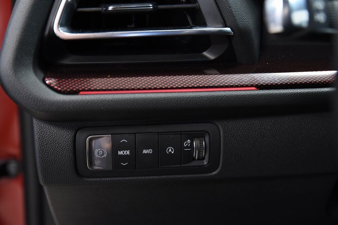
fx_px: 564
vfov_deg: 22.7
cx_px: 169
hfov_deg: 33.4
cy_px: 112
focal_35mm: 60
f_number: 4
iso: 1600
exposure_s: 1/20
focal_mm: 60
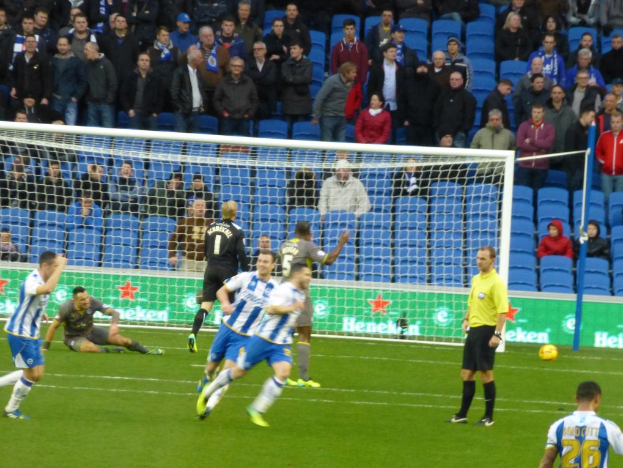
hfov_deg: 3.5
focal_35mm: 565
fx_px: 10172
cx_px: 339
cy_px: 240
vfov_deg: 2.6
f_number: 6.4
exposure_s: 1/50
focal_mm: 86
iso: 800
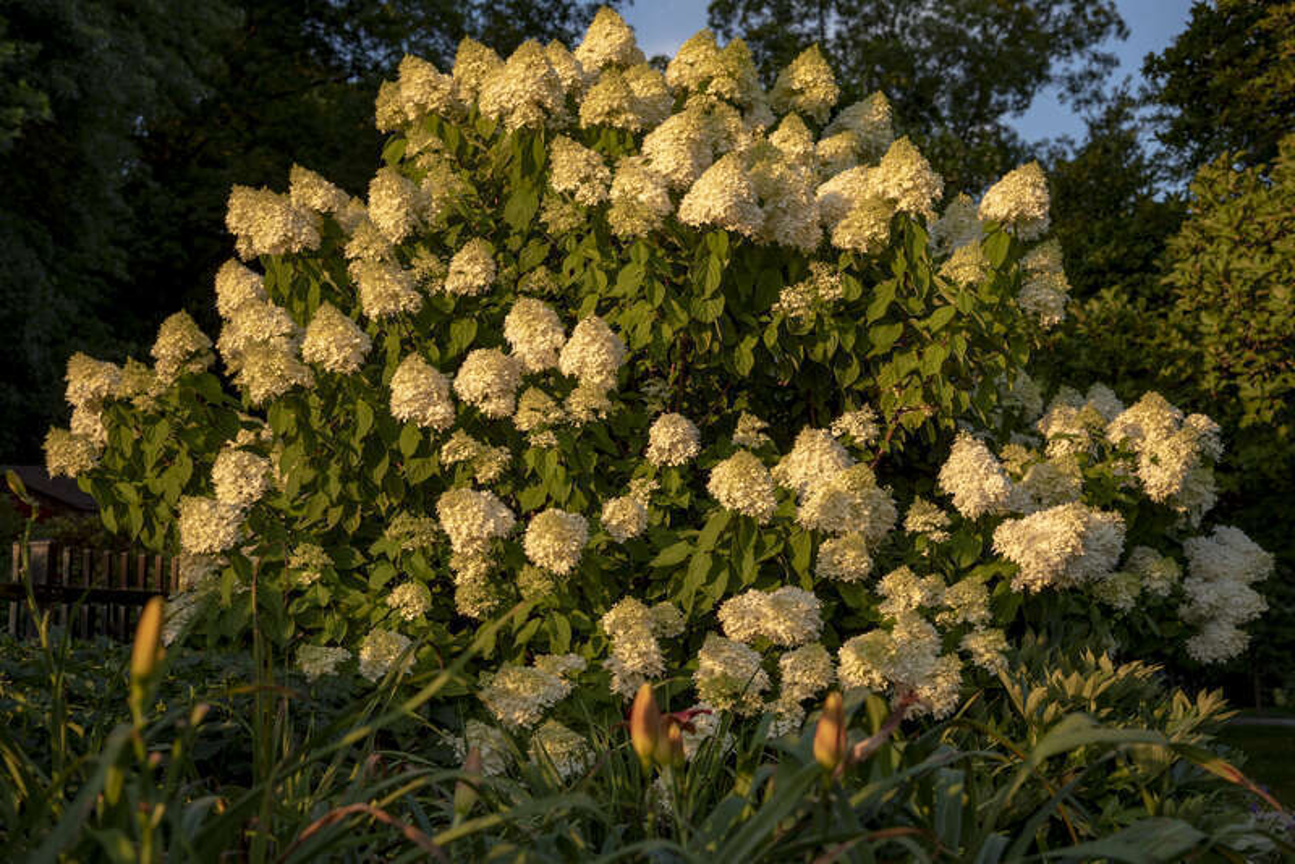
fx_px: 1799
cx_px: 648
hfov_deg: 39.6
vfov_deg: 27.0
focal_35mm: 50
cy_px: 432
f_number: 5.6
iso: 200
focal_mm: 50
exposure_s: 1/160
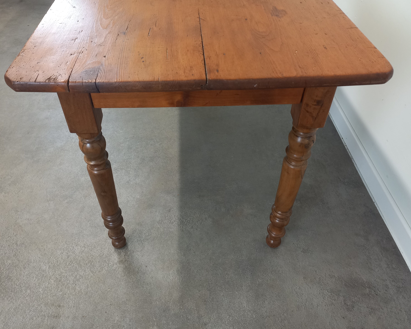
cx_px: 200
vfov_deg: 53.2
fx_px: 328
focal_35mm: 27
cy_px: 161
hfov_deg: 64.1
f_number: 1.8
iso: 320
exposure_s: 1/50
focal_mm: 4.65
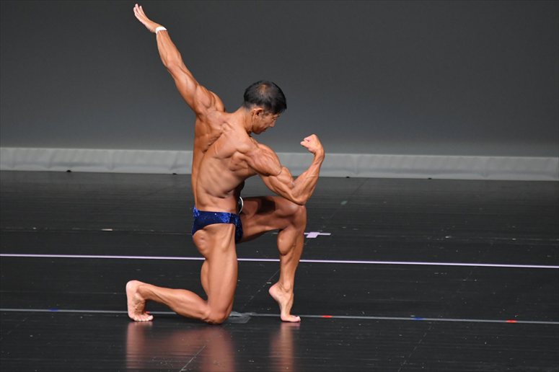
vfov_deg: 3.1
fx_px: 6984
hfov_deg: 4.6
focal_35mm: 450
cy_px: 186
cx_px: 280
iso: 4000
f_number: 5.6
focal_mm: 300
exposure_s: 1/400
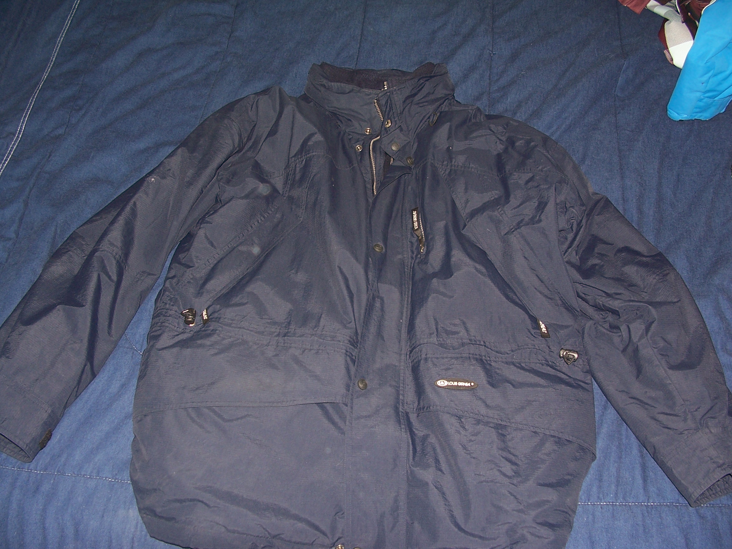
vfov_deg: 40.7
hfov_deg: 52.6
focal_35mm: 35
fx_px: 740
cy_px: 274
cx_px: 366
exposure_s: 1/60
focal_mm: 6
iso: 80
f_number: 2.8
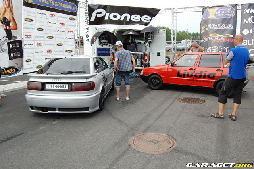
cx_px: 127
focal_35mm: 30
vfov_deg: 43.6
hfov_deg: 62.0
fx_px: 212
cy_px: 84
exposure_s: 1/200
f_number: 7.1
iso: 200
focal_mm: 20
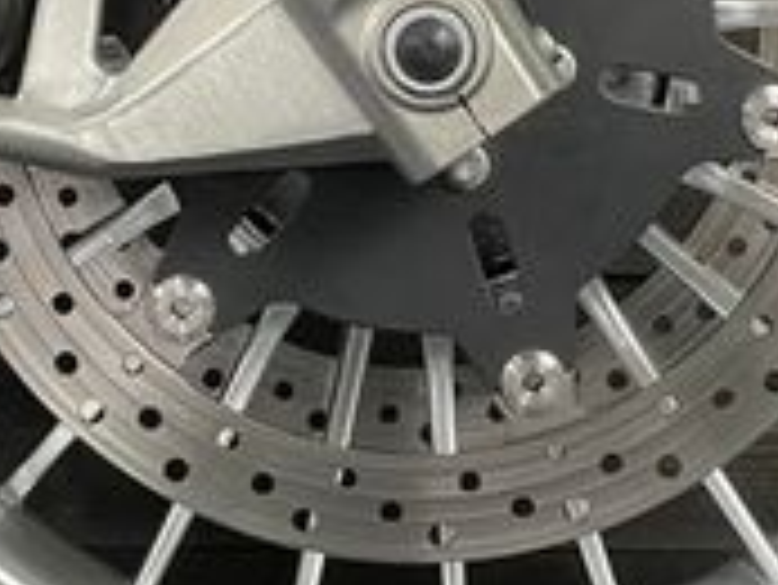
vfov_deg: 15.2
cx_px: 432
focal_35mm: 96
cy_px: 27
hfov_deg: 20.4
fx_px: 2159
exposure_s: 1/50
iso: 500
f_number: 1.6
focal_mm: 4.2
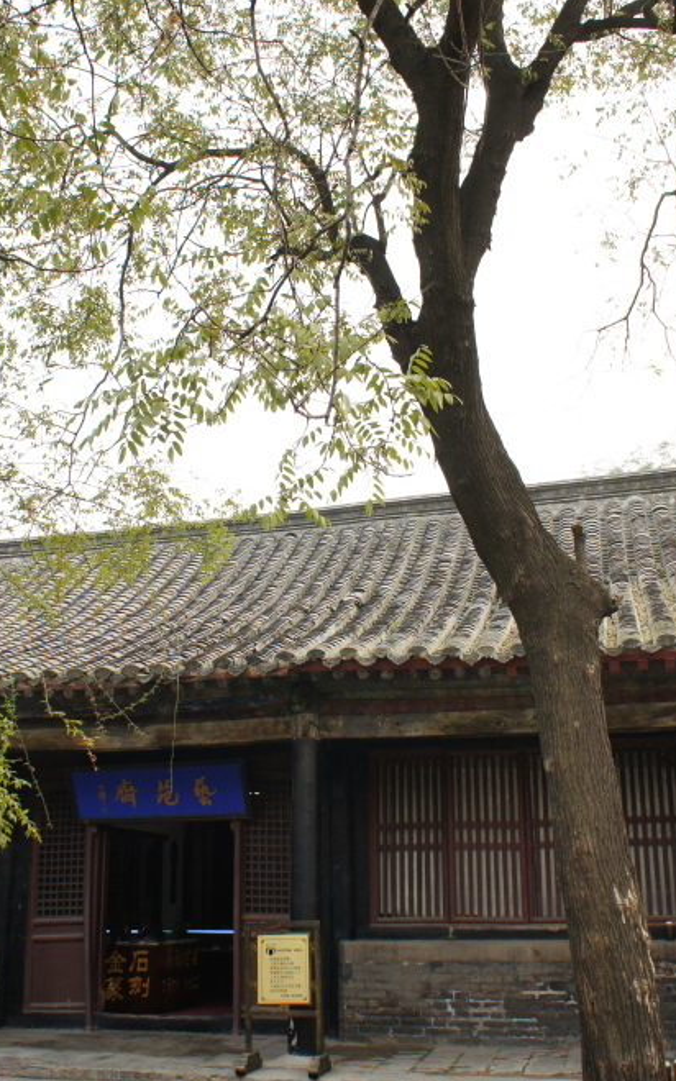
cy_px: 550
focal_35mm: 38
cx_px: 281
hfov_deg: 33.5
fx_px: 1120
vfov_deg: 51.5
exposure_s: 1/250
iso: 200
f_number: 6.3
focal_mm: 16
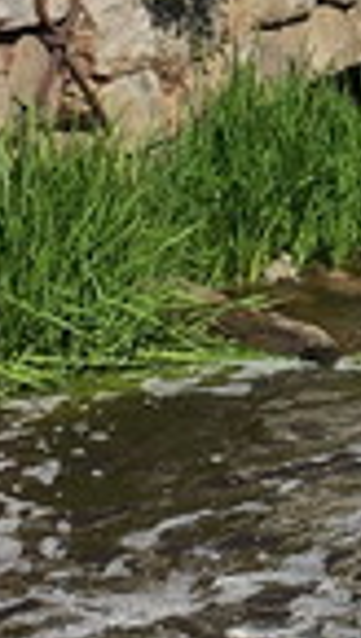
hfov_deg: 5.5
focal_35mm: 209
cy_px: 35
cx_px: 1039
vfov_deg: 10.2
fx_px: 3542
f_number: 2.2
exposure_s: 1/1538
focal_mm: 4.15
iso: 25
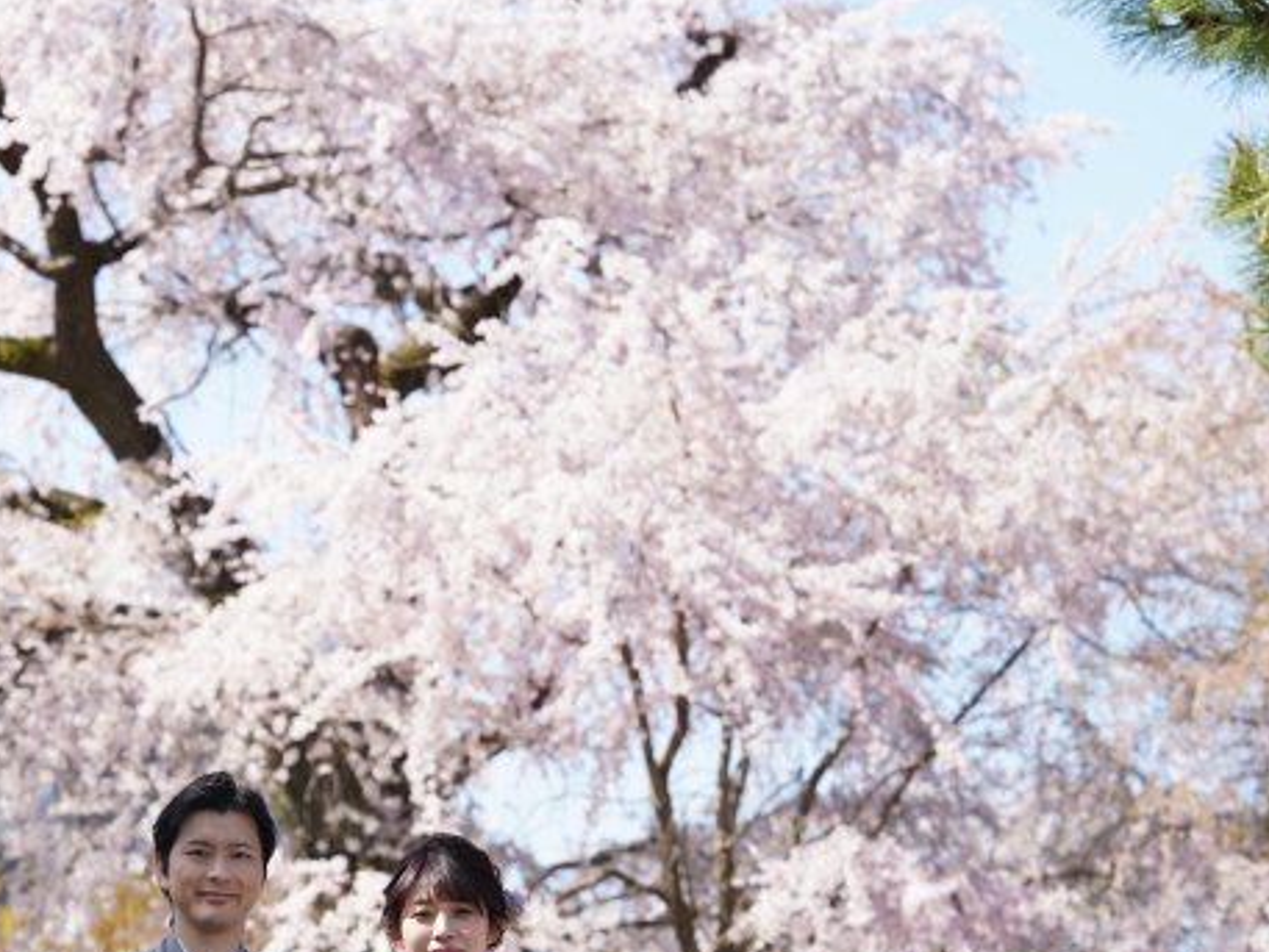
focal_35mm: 143
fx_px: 5244
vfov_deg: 10.4
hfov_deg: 13.7
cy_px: 668
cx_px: 294
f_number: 4.5
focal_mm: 85
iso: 100
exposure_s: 1/320
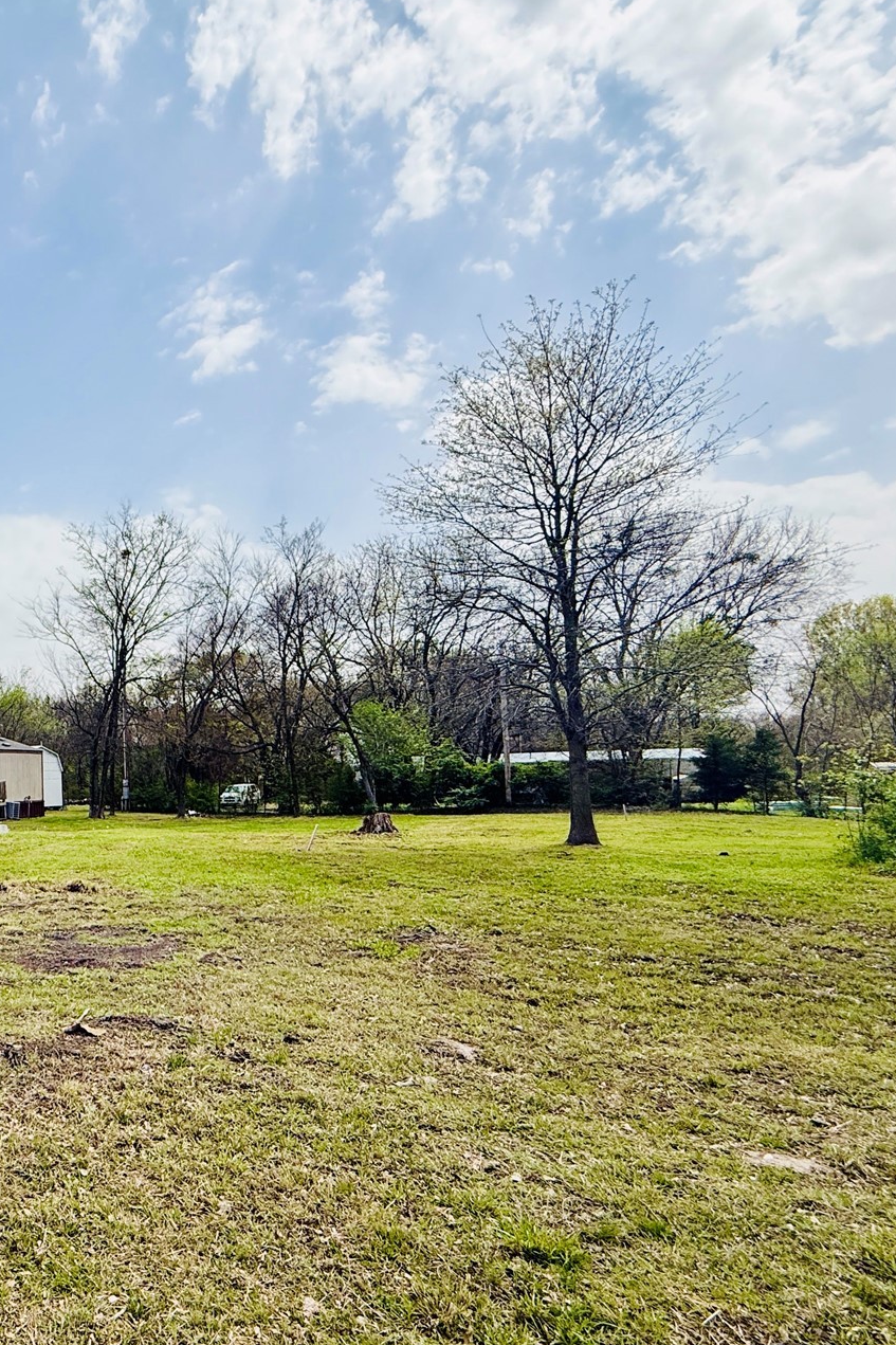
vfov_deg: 78.3
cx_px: -44
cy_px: 751
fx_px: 821
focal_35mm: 22
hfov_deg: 45.8
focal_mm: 2.22
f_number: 2.2
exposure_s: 1/2611
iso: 50
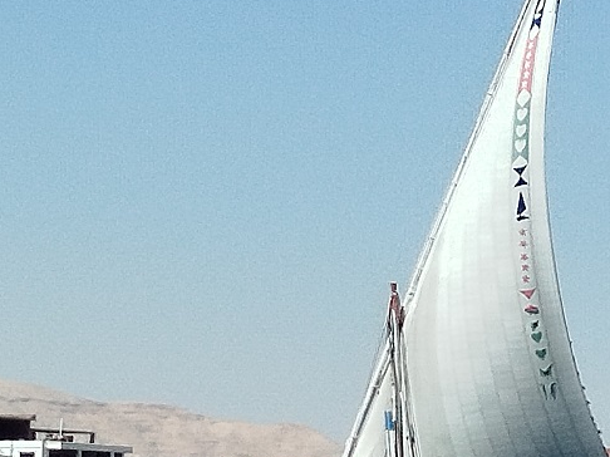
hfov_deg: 6.1
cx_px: -39
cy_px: 336
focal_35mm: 326
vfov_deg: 4.6
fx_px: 5742
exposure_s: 1/949
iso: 50
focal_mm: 5.31
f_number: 1.7
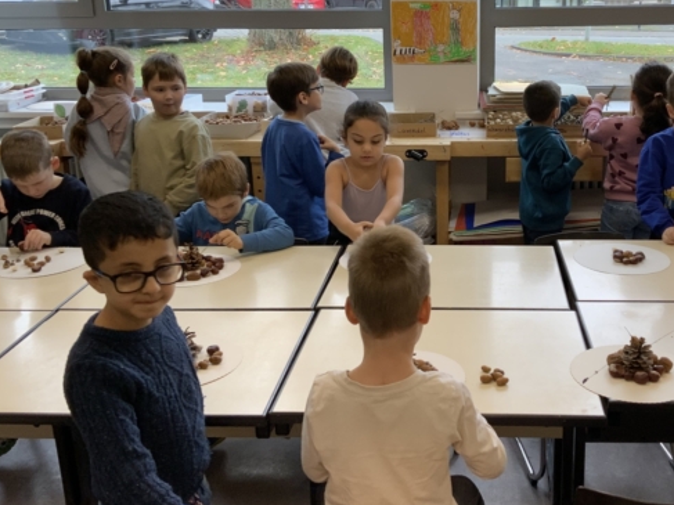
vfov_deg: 34.3
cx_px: 448
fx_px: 818
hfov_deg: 44.2
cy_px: 219
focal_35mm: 42
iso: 64
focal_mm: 3
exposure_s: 1/67
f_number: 1.8
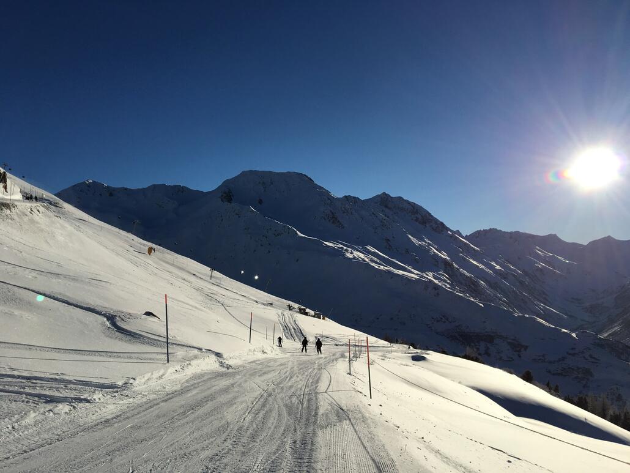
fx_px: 528
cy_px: 236
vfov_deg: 48.2
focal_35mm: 29
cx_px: 315
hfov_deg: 61.6
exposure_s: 1/5917
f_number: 2.2
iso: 25
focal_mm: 4.15
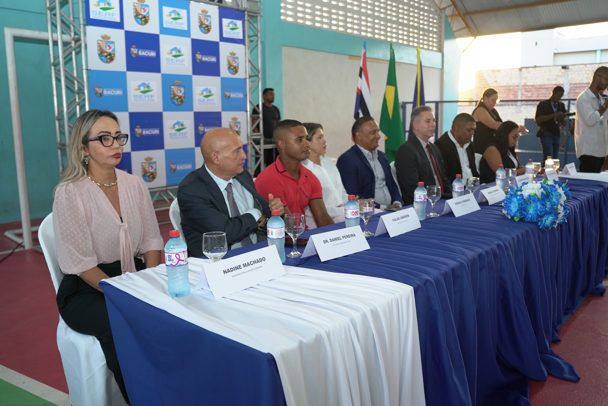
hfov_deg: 65.5
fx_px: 473
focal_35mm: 28
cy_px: 203
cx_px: 304
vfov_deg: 46.4
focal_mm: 28
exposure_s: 1/125
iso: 640
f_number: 3.5
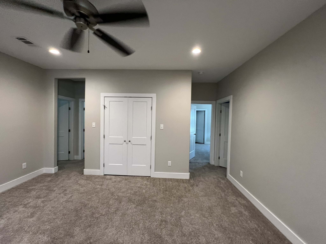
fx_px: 122
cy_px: 122
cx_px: 163
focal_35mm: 13
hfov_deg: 106.2
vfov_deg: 89.9
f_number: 1.8
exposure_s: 1/60
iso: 400
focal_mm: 1.57
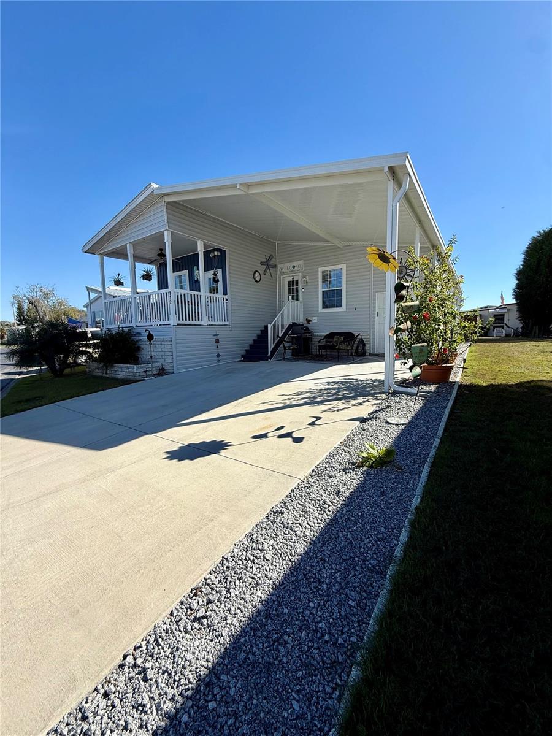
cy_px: 368
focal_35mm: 14
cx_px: 276
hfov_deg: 85.7
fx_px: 298
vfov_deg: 102.1
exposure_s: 1/1795
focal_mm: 2.22
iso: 50
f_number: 2.2
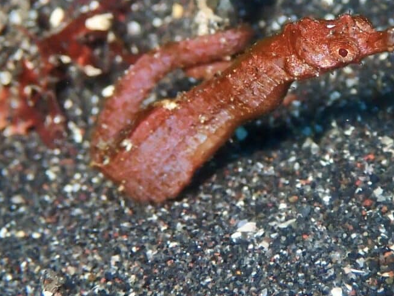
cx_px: 244
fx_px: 1173
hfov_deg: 19.0
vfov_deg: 14.3
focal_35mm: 103
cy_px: 84
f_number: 5
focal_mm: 11.88
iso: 200
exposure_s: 1/125
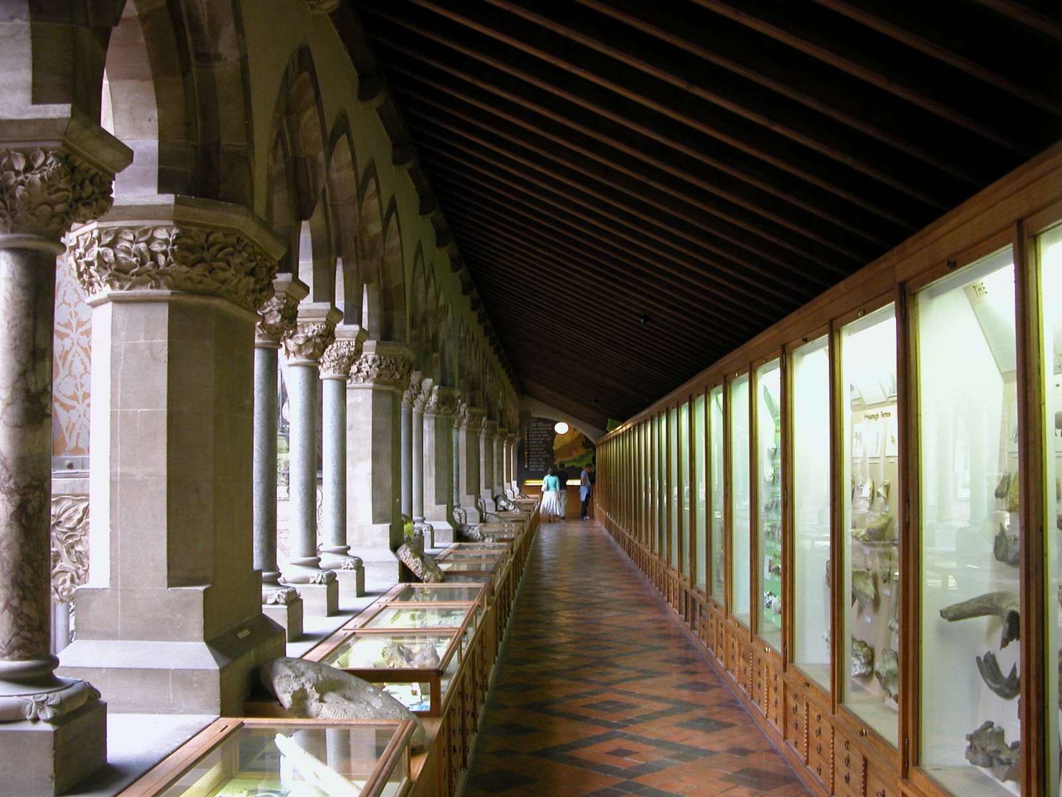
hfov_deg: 52.6
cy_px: 398
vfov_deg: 40.7
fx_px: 1074
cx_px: 531
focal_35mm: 35
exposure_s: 1/9.7
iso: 100
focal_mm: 8.9
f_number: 2.8
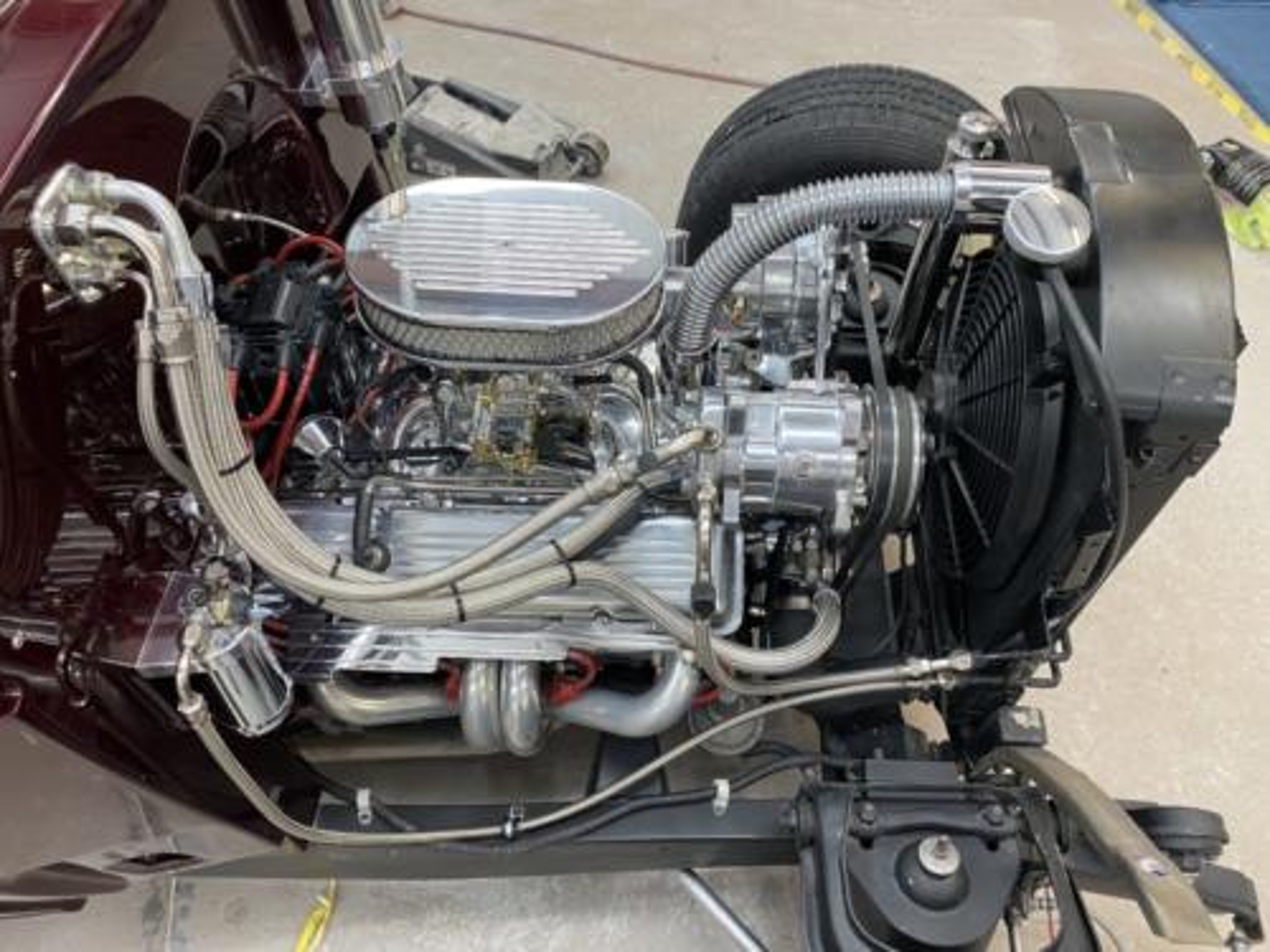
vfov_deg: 53.1
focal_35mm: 26
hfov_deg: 67.3
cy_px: 476
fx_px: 954
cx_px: 635
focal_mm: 4.25
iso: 125
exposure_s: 1/60
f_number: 1.8
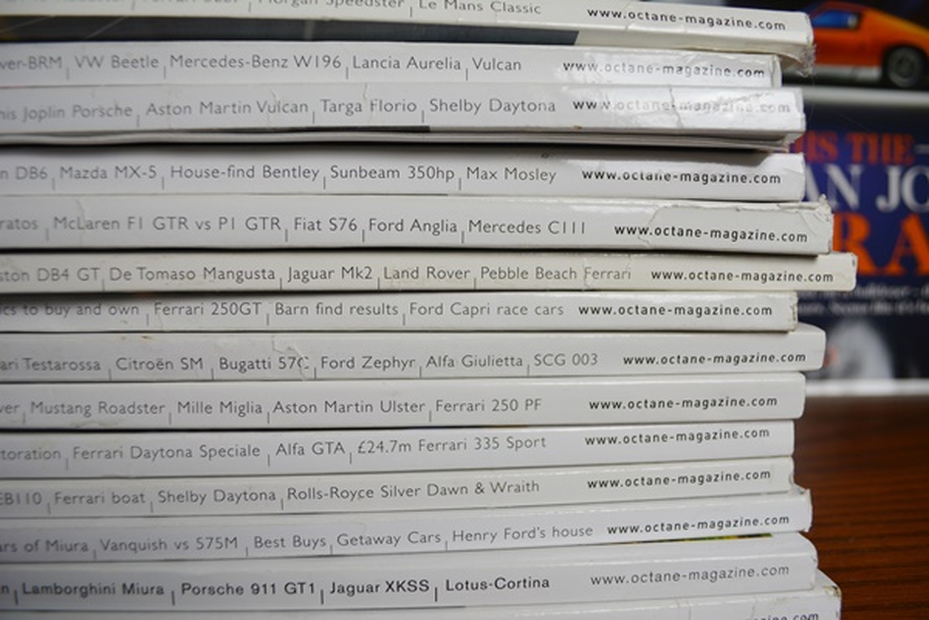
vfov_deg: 47.9
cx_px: 464
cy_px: 310
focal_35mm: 27
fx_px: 697
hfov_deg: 67.4
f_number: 4.5
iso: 400
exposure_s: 1/80
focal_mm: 18
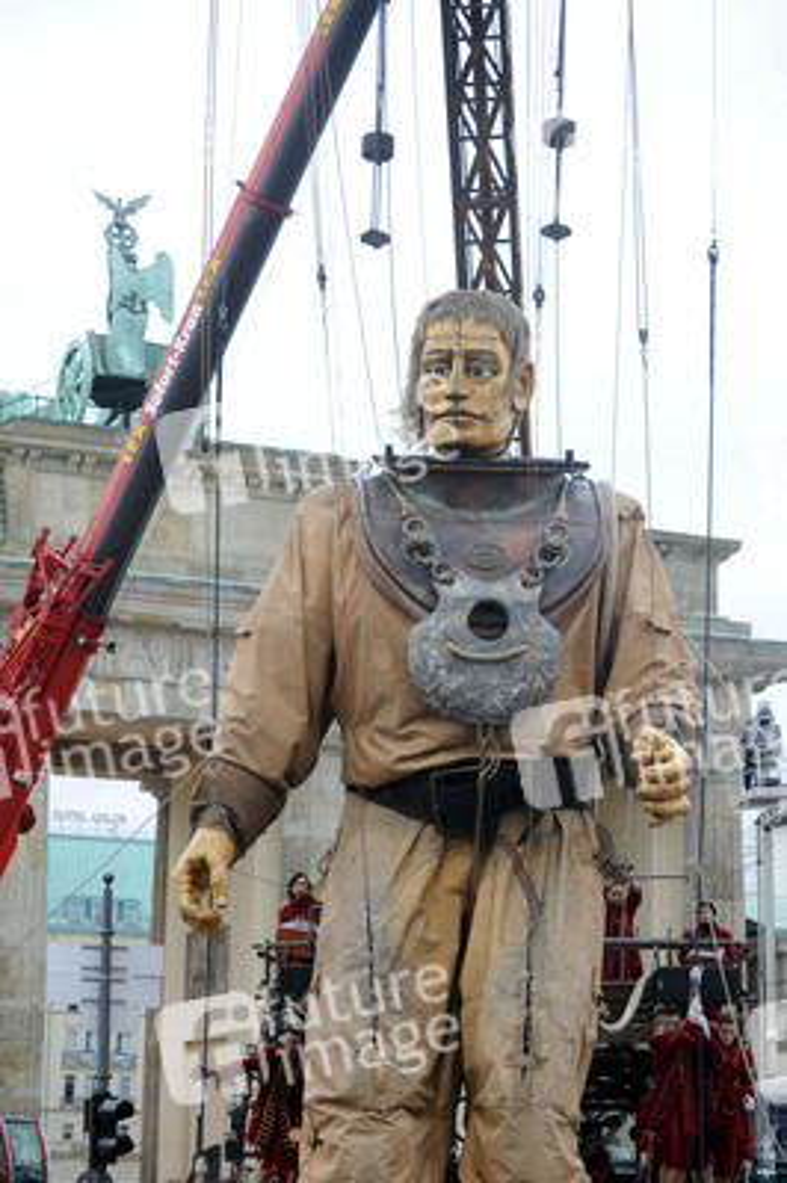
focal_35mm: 85
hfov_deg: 16.0
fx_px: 2792
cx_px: 394
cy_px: 592
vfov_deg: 23.9
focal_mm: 85
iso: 800
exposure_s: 1/200
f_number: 6.3
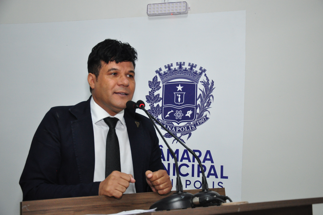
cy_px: 108
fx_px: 538
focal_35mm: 60
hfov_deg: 33.4
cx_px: 162
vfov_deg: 22.6
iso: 1250
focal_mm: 40
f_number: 5
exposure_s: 1/80
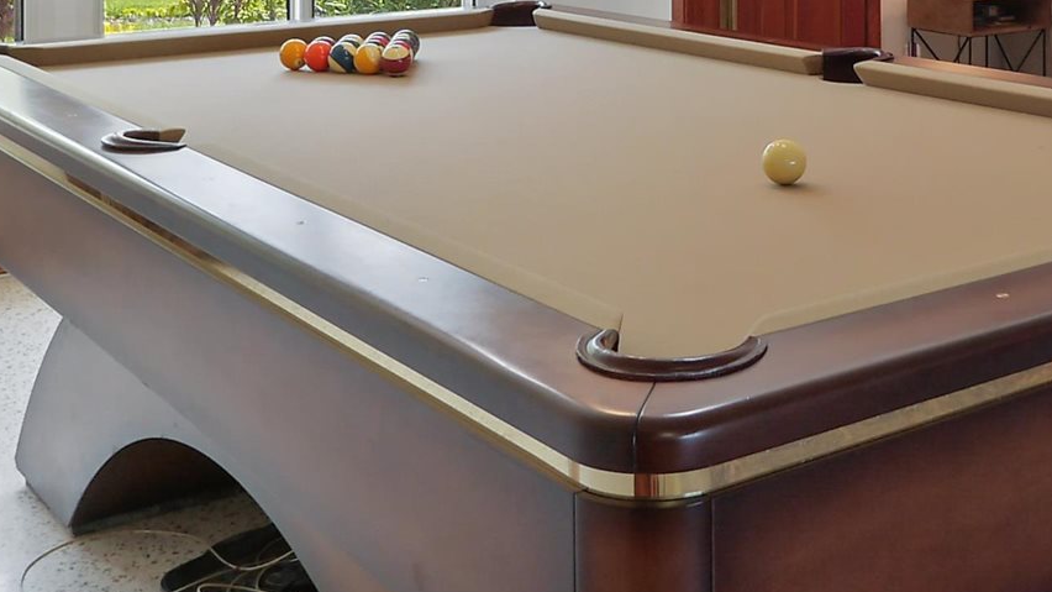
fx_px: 1534
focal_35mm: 55
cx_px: 754
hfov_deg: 37.2
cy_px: -82
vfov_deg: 20.6
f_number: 4
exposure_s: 1/60
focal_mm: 7
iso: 400
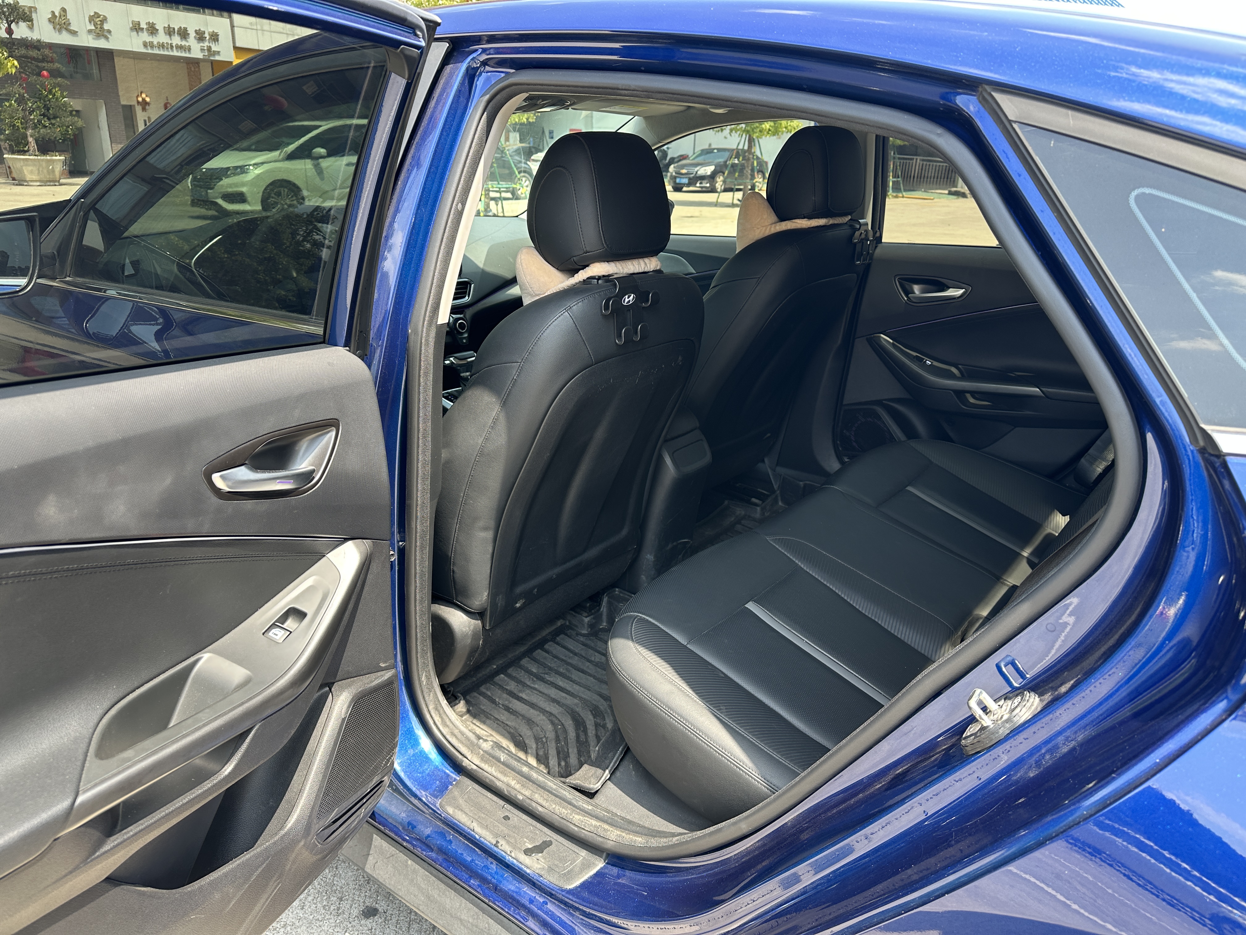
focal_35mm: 24
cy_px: 468
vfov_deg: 56.8
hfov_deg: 71.6
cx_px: 623
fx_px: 864
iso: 80
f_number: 1.78
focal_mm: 6.86
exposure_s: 1/291
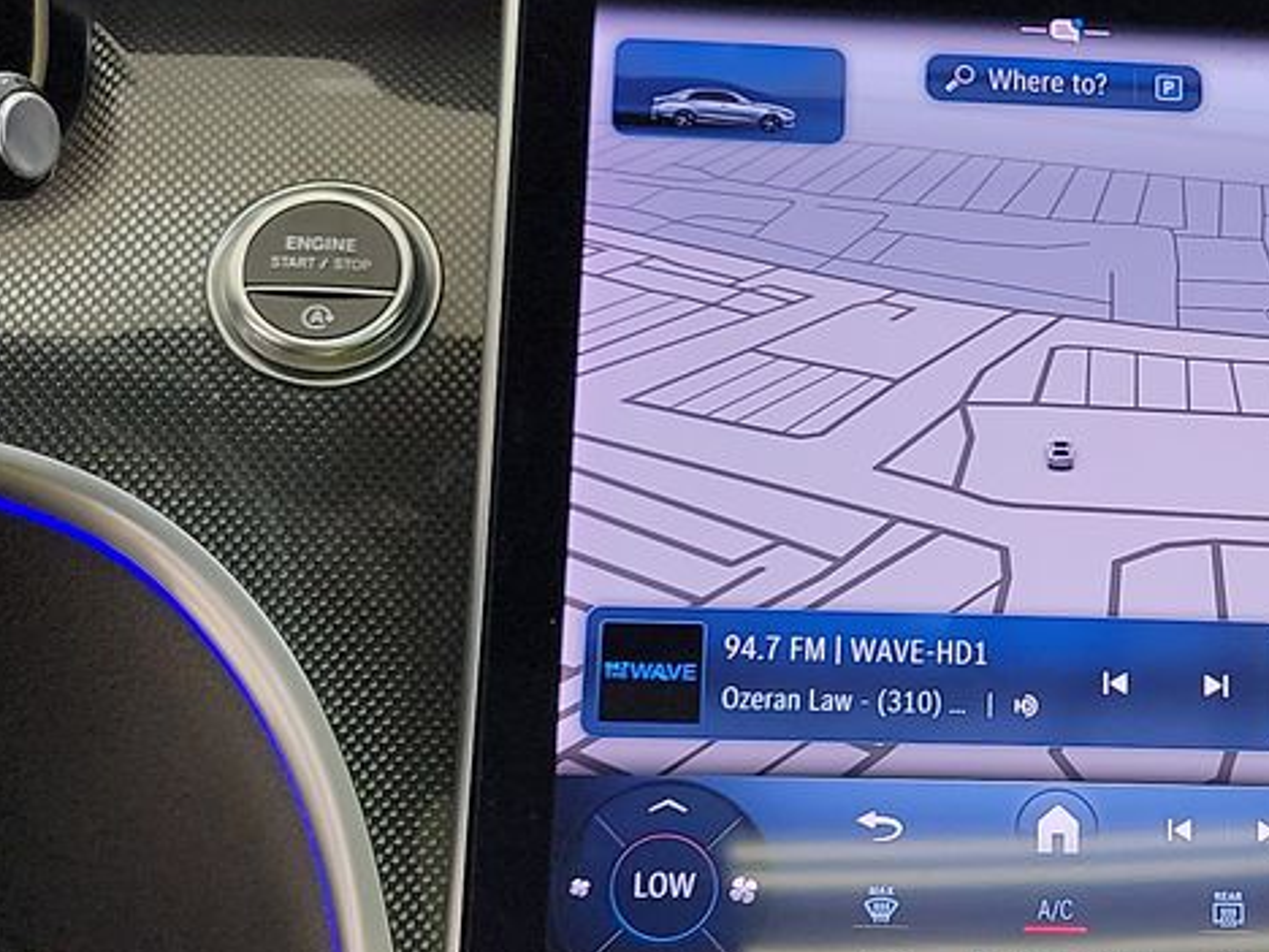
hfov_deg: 23.3
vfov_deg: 18.0
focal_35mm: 82
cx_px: 1112
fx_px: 3006
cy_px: 342
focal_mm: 6.7
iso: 129
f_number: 1.8
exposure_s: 1/59
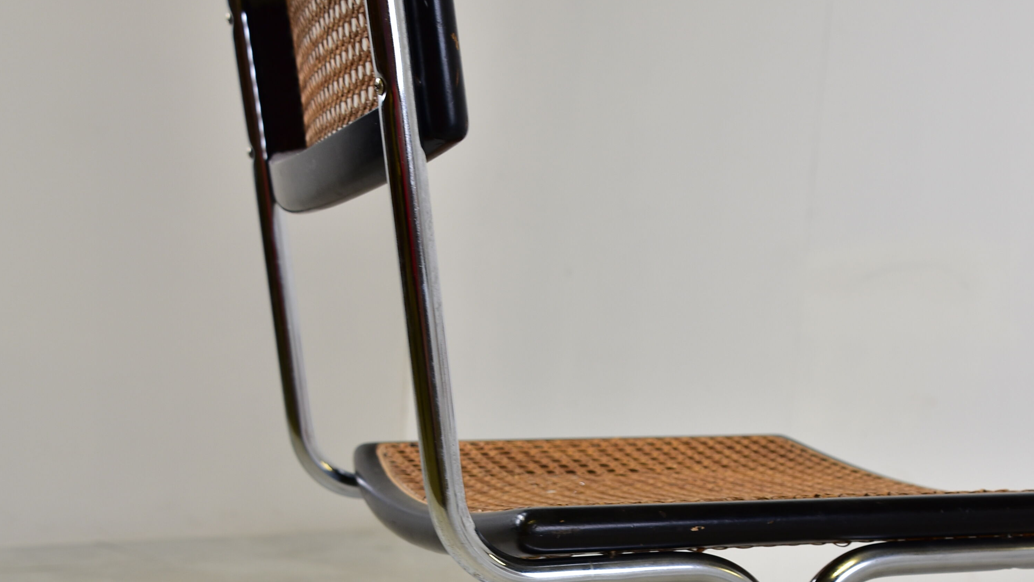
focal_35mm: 57
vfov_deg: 20.5
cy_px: 557
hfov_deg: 36.6
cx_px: 518
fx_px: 1563
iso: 160
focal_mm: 24
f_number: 4.5
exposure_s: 1/30
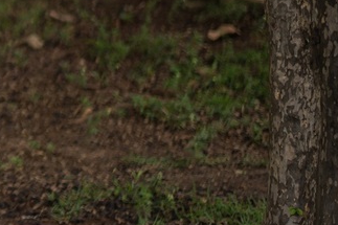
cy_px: -80
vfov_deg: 7.3
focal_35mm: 186
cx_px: -248
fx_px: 1745
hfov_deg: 10.5
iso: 100
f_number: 1.8
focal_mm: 50
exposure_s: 1/800
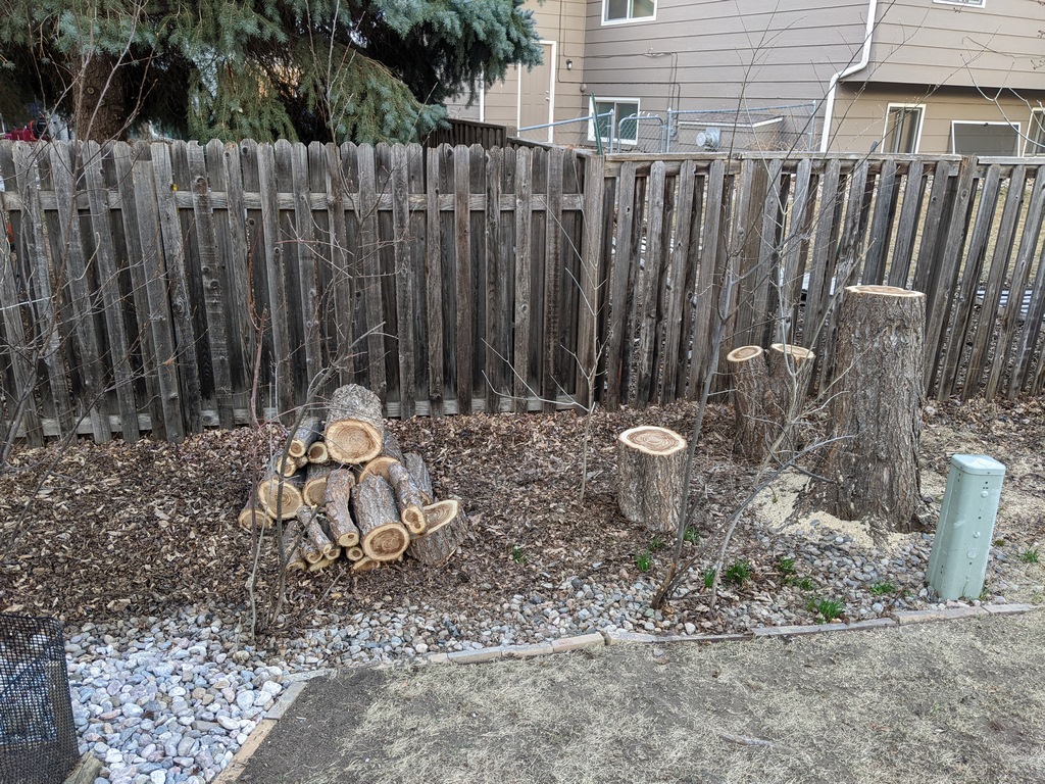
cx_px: 522
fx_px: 815
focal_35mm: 27
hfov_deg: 65.3
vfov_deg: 51.4
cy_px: 392
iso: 57
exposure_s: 1/40
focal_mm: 4.44
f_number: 1.8
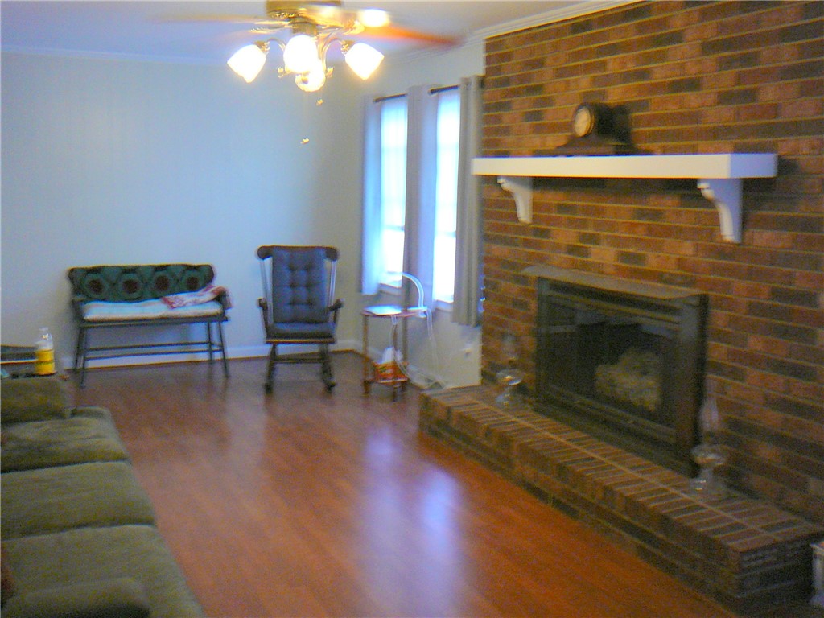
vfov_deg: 40.7
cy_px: 309
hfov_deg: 52.6
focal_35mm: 35
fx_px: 833
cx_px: 412
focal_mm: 5.2
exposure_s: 1/8
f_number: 2.8
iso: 200
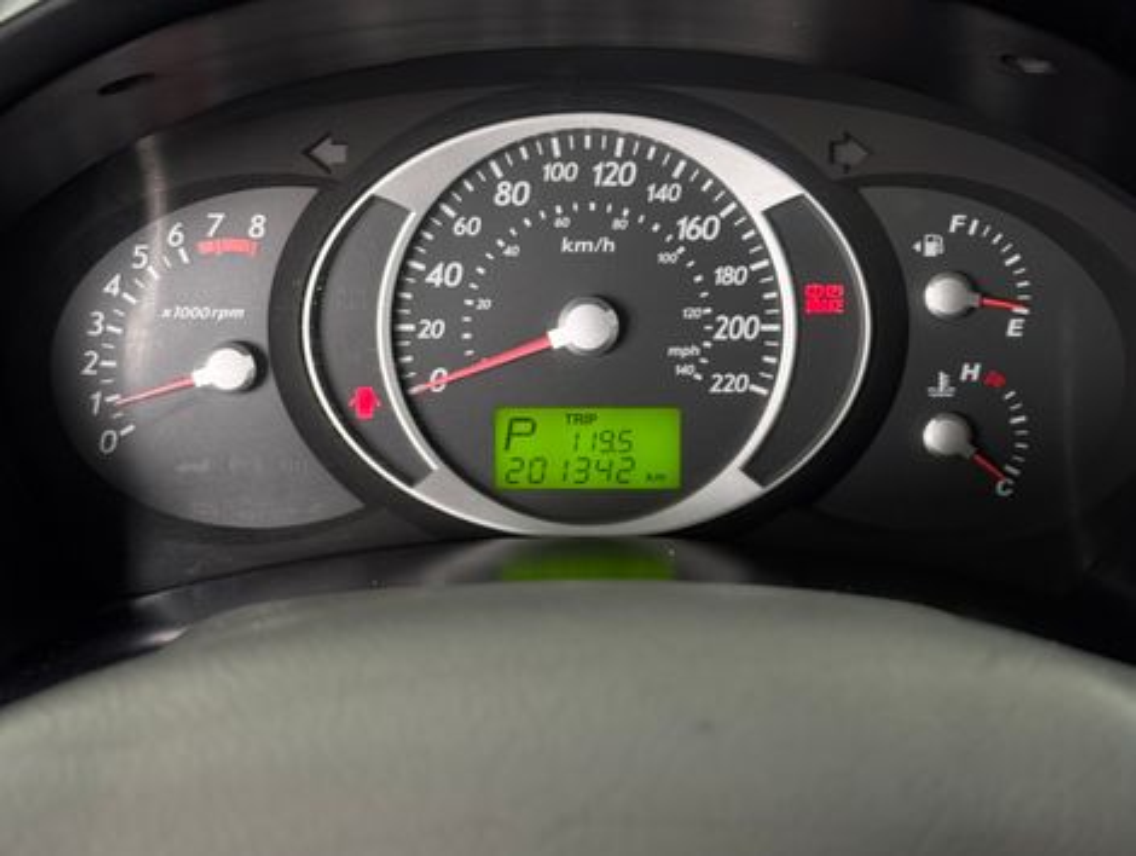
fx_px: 1578
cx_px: 568
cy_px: 428
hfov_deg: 39.6
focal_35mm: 48
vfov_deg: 30.3
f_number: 1.78
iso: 80
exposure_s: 1/60
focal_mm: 6.76
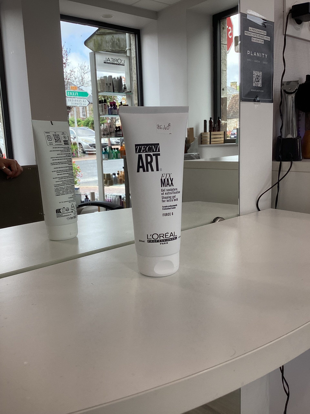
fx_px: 370
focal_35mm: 31
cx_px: 155
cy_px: 207
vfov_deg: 58.4
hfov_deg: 45.4
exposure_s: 1/100
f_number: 2.4
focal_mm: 3.3
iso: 32
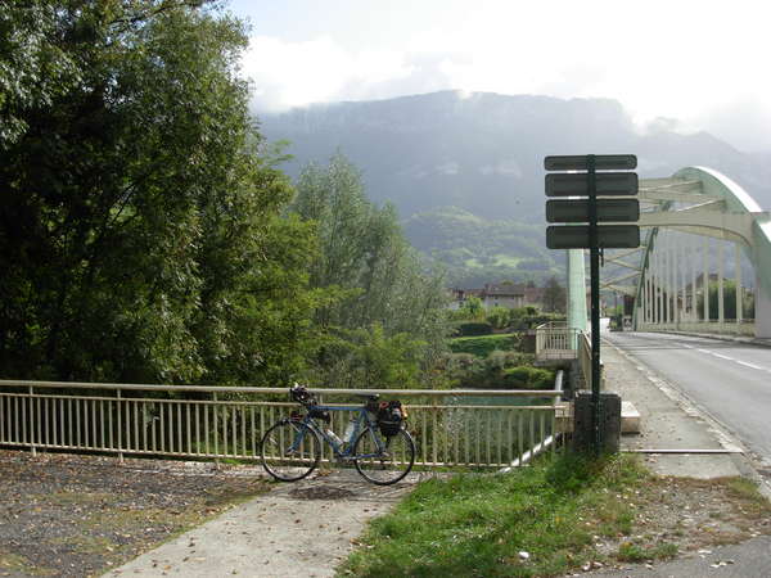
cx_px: 386
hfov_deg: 49.0
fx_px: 846
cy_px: 289
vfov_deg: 37.7
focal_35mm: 38
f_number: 2.9
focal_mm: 6.3
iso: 79
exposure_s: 1/995
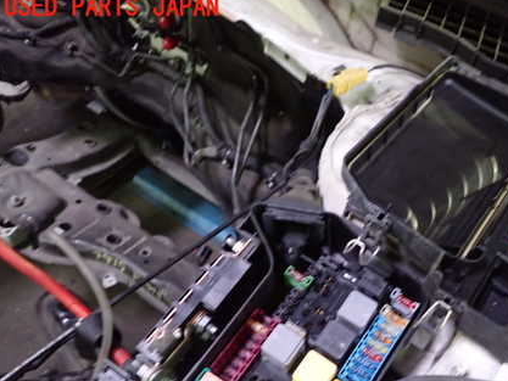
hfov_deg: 49.8
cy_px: 267
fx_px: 528
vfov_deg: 39.0
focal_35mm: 36
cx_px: 363
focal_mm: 4.5
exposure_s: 1/20
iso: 800
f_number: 2
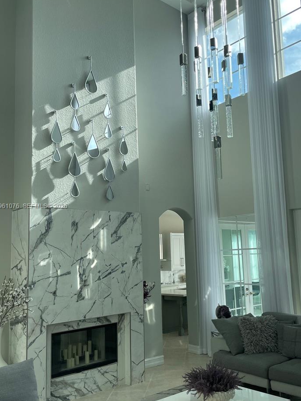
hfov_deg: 41.5
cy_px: 207
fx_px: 394
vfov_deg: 54.0
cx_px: 183
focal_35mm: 34
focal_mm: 4.2
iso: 32
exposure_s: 1/812
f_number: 1.6
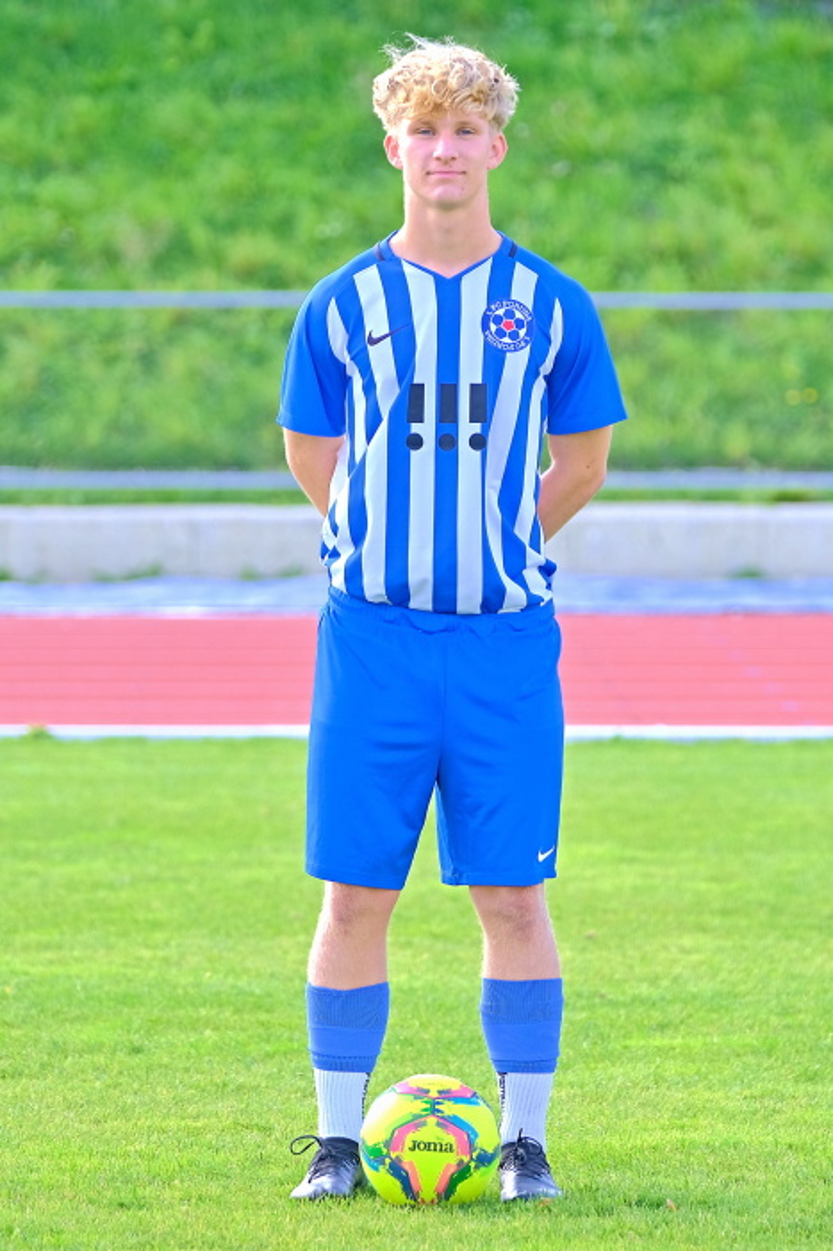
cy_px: 626
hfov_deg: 8.6
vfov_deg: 12.9
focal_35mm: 159
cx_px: 416
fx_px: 5521
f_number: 2.8
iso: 320
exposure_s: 1/680
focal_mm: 106
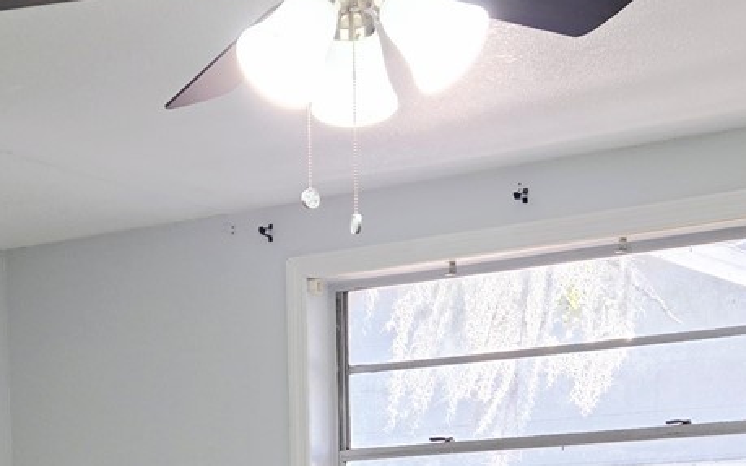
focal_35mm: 85
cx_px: 273
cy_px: 700
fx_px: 1728
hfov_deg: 24.3
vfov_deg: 14.4
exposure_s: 1/120
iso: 50
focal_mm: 5.4
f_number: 1.8
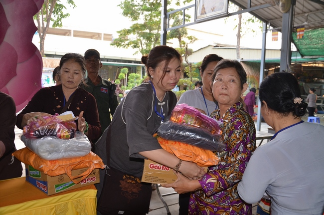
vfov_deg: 41.6
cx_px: 162
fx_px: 283
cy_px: 108
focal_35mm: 32
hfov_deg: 59.6
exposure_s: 1/100
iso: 640
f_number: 4.5
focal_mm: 21
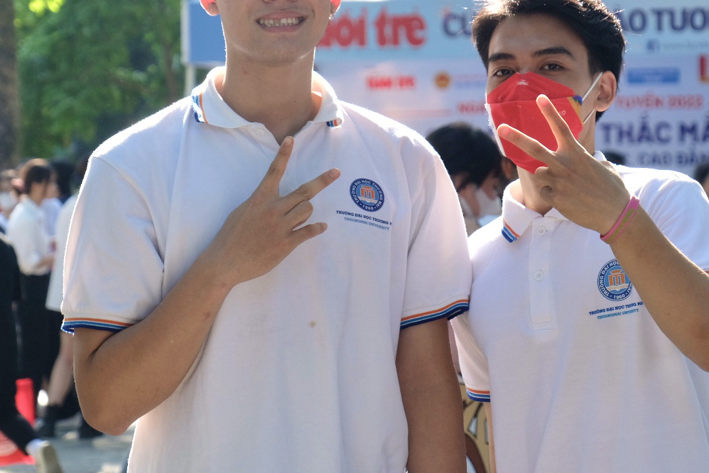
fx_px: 2993
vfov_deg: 9.0
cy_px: 155
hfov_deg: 13.5
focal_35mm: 152
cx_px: 453
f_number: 5.3
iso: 500
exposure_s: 1/320
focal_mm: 62.4
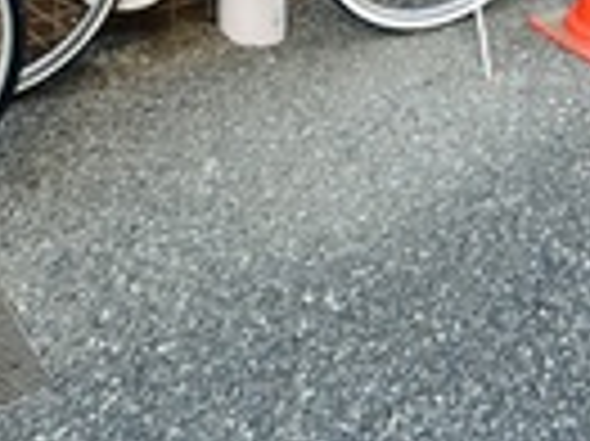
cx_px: 252
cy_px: -443
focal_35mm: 75
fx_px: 1277
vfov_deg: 15.6
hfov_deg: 26.0
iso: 50
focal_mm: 2.22
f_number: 2.2
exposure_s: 1/99
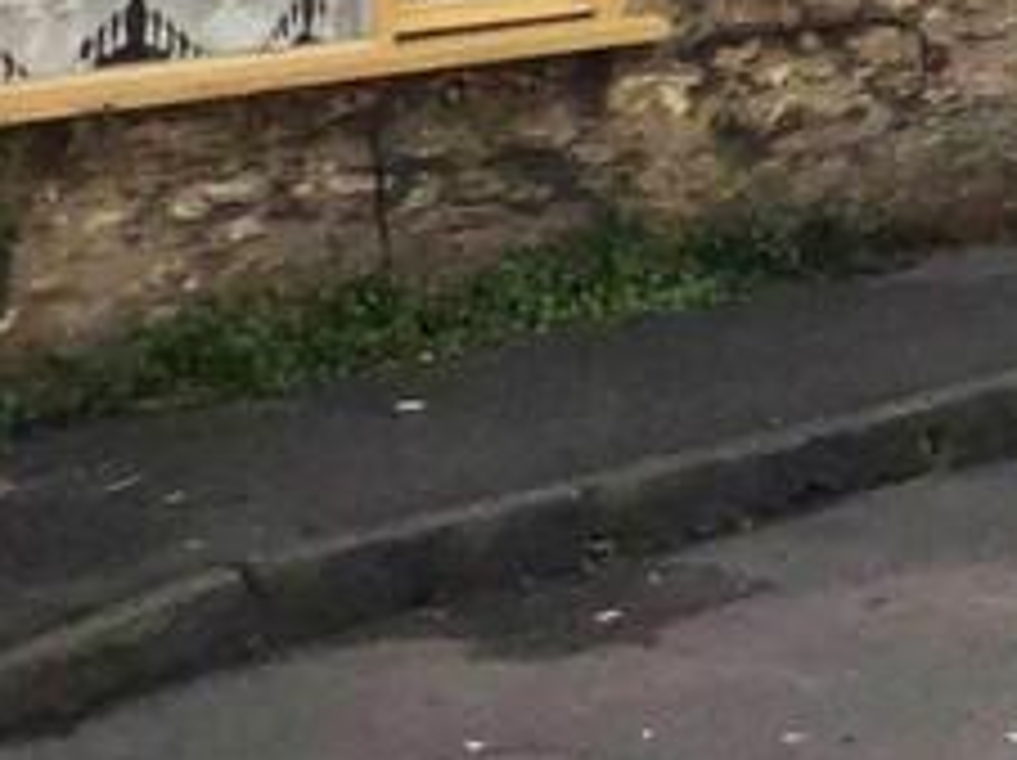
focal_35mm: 127
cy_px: -877
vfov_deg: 10.5
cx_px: 1580
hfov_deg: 14.4
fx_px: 3727
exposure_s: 1/4808
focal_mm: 3.99
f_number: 1.8
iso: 20
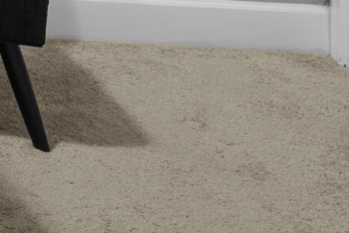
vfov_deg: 11.3
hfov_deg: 13.2
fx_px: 941
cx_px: -567
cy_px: -361
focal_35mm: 97
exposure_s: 4
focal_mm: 14
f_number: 8
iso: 100
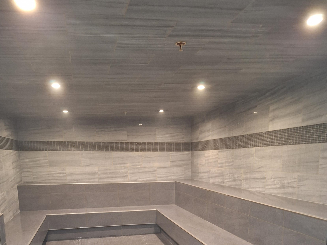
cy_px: 209
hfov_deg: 56.8
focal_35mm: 32
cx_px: 164
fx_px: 302
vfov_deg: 41.5
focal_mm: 5.54
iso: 320
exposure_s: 1/24
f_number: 1.8
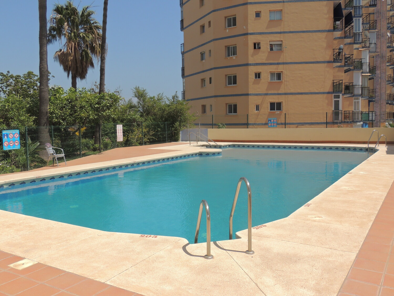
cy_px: 148
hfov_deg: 55.4
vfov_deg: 42.9
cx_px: 197
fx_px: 376
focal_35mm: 33
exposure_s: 1/1250
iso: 100
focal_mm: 5.8
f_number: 3.6
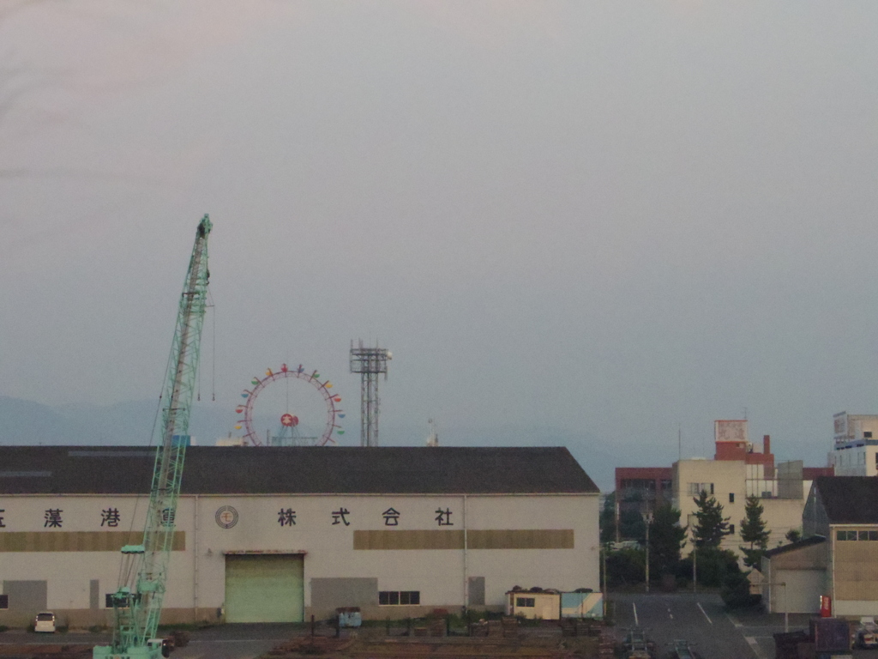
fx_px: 2004
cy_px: 330
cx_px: 439
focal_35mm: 79
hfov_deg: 24.7
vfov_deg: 18.7
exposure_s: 1/100
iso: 3200
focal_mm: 14.3
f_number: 8
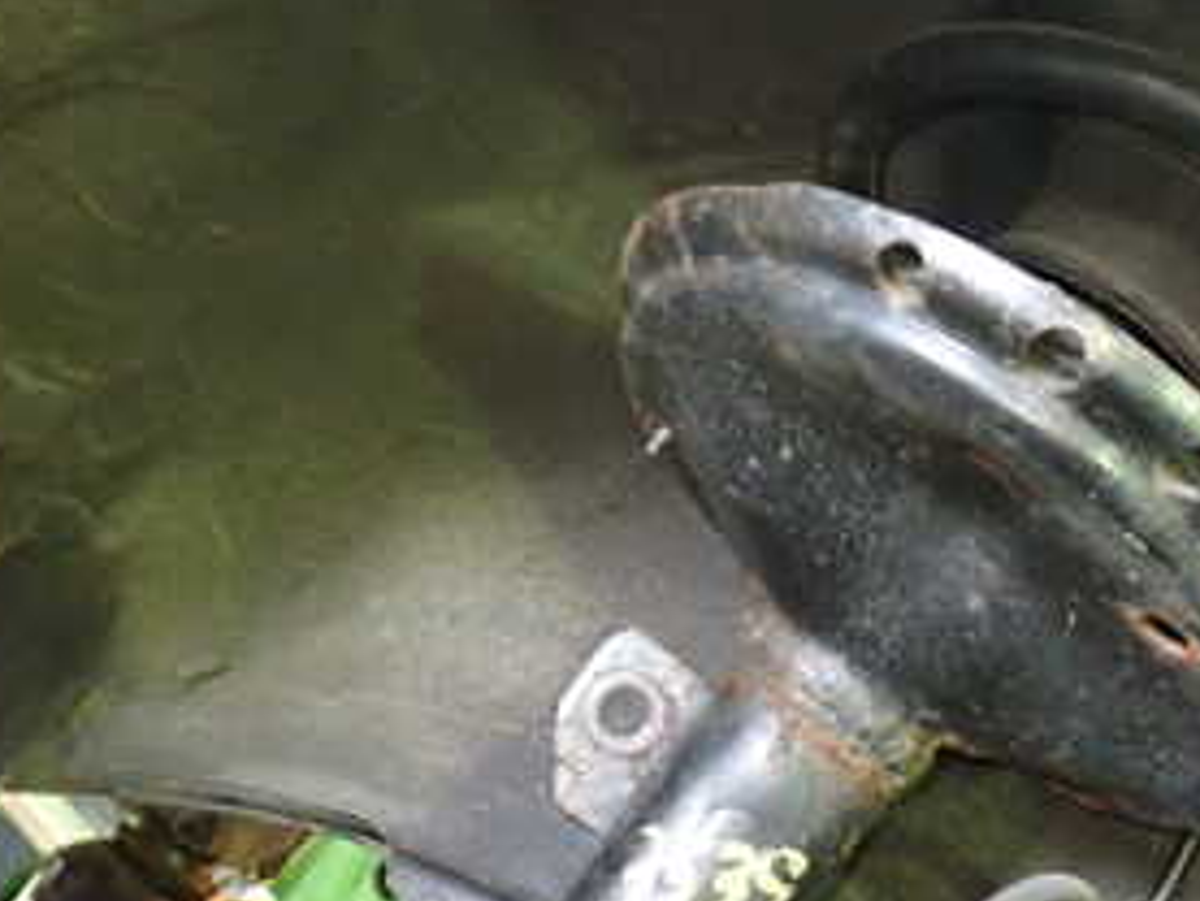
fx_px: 2254
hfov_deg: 29.7
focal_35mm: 65
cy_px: 572
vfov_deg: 22.5
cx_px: 749
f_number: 2.3
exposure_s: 1/25
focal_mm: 5.4
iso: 800
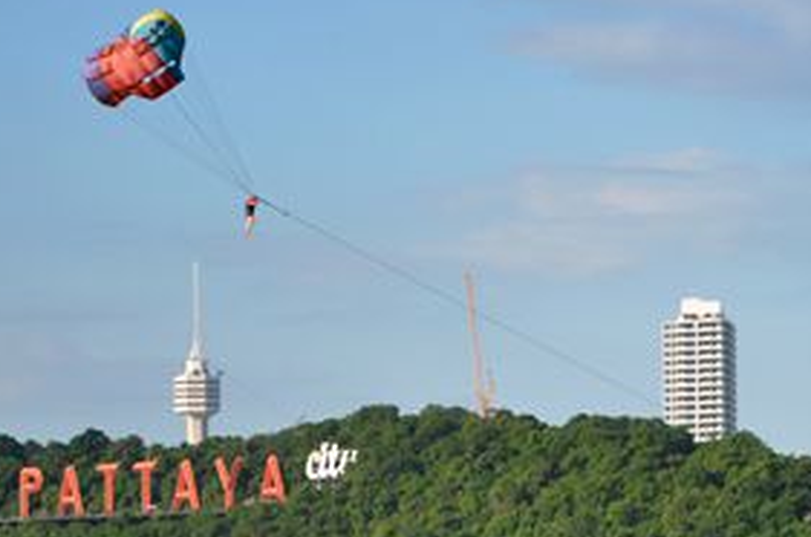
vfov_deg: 5.2
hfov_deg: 7.8
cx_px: 825
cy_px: 495
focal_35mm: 262
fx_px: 5889
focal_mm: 70
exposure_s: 1/500
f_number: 5.6
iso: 200
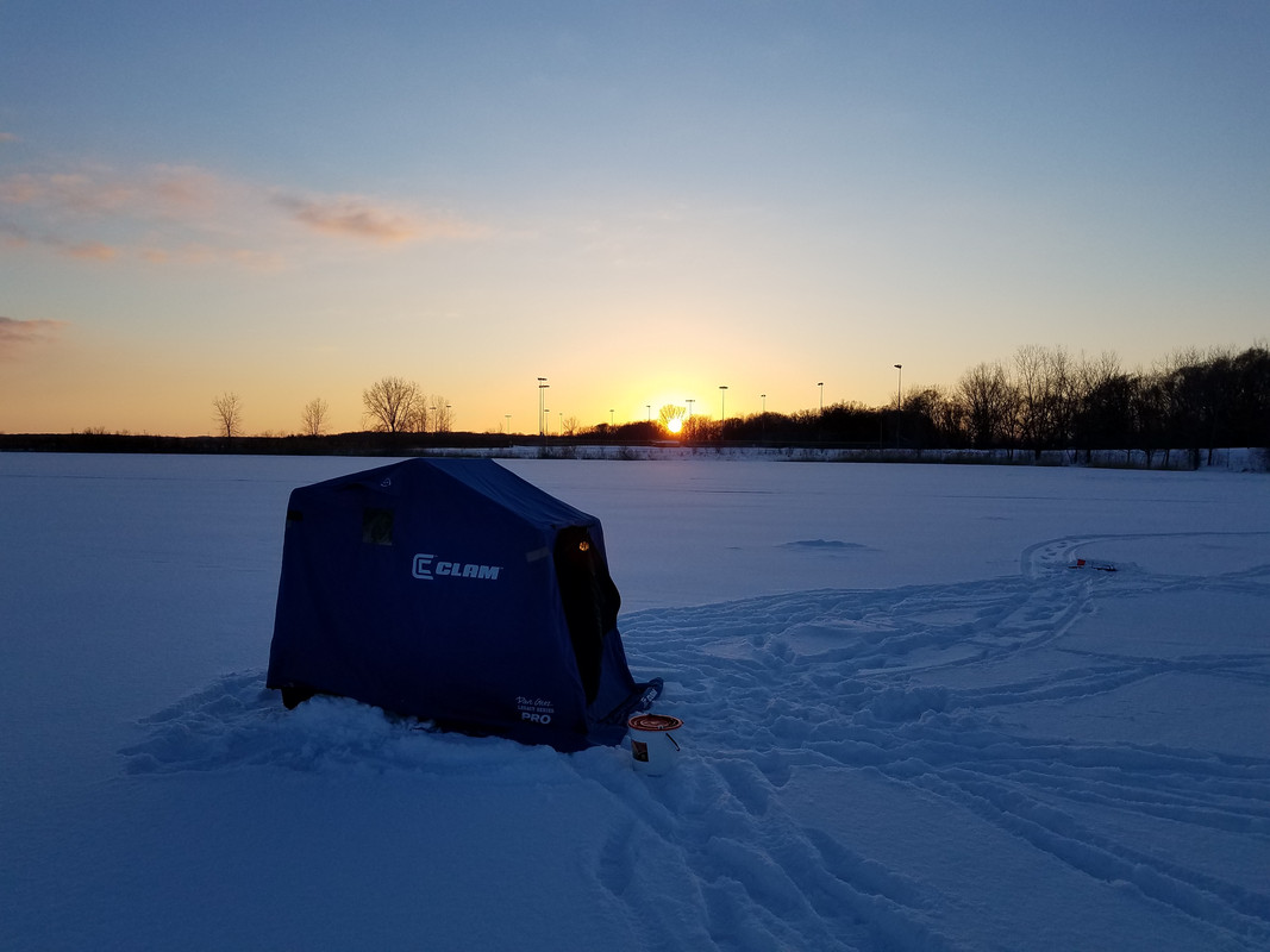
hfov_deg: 67.3
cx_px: 635
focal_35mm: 26
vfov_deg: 53.1
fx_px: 954
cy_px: 476
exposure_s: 1/1096
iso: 40
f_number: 1.7
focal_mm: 4.2
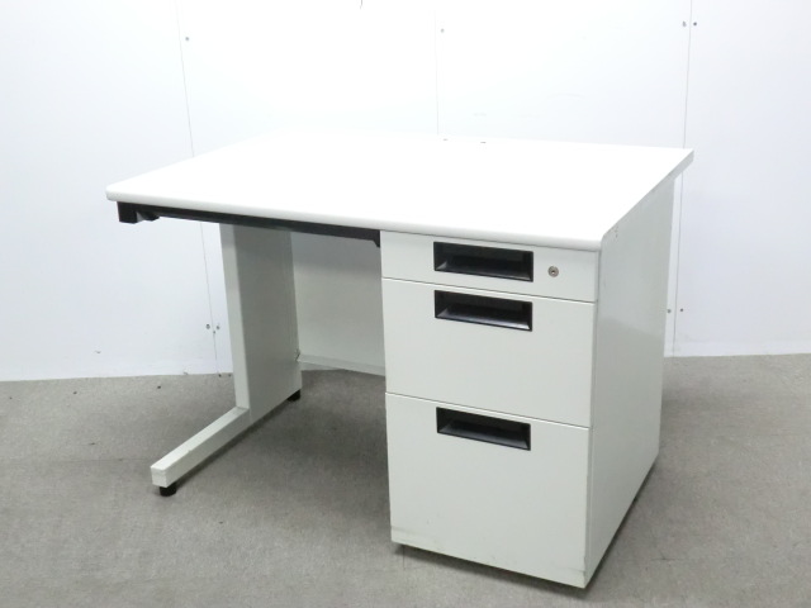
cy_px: 304
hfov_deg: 42.1
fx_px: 1054
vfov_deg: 32.2
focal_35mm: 45
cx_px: 406
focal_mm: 8.2
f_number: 4.3
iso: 800
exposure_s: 1/25
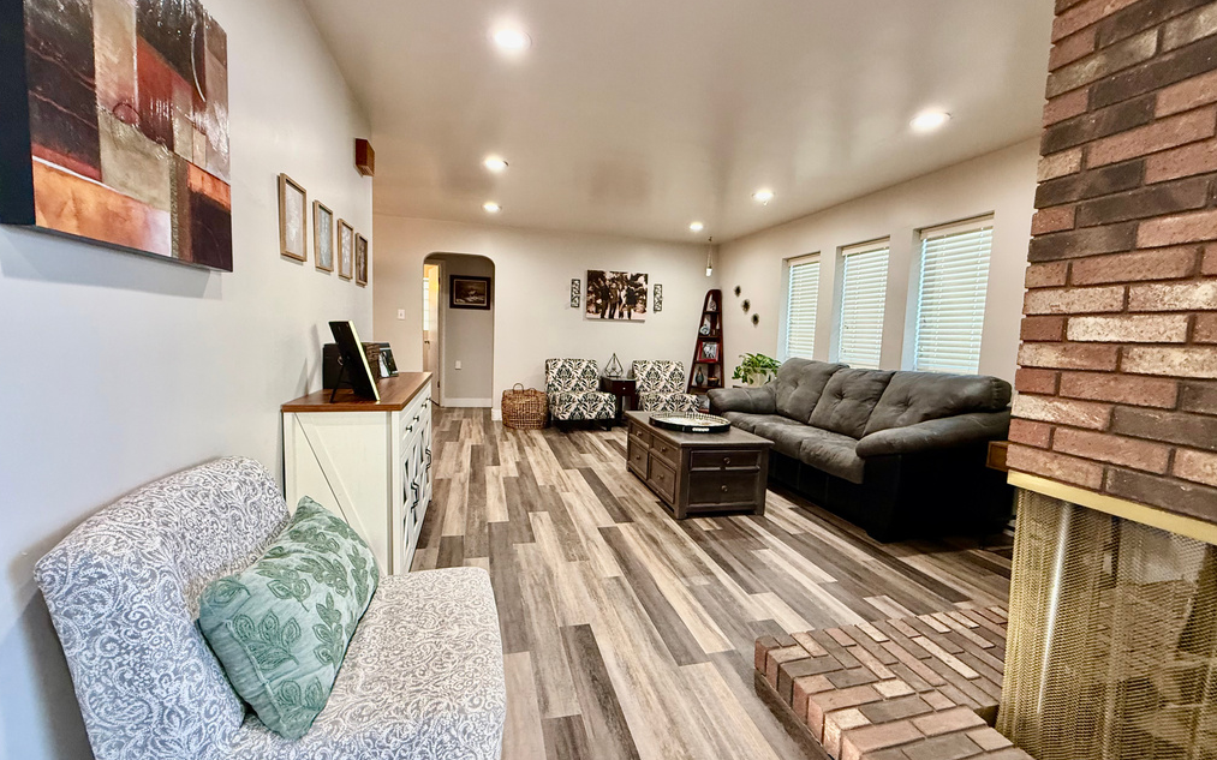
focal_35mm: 15
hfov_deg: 101.5
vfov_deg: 74.8
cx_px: 607
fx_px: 497
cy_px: 377
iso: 320
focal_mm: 2.22
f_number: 2.2
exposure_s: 1/60
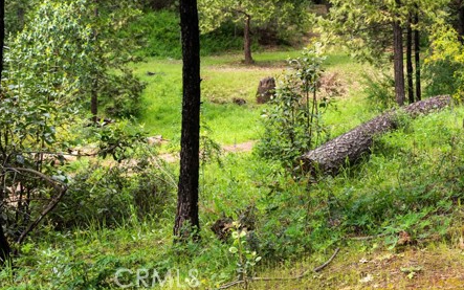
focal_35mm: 53
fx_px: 670
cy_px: 70
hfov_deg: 37.5
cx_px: 332
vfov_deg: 24.1
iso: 250
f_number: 6.3
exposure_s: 1/50
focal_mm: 36
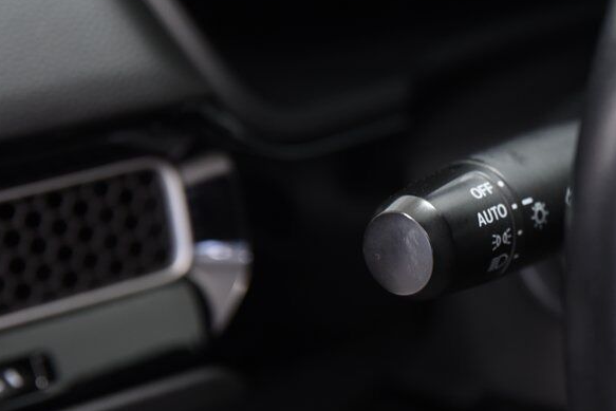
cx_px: 534
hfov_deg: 16.5
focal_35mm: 123
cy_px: 210
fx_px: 2105
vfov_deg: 11.2
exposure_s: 1/20
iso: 1600
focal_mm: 70
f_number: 4
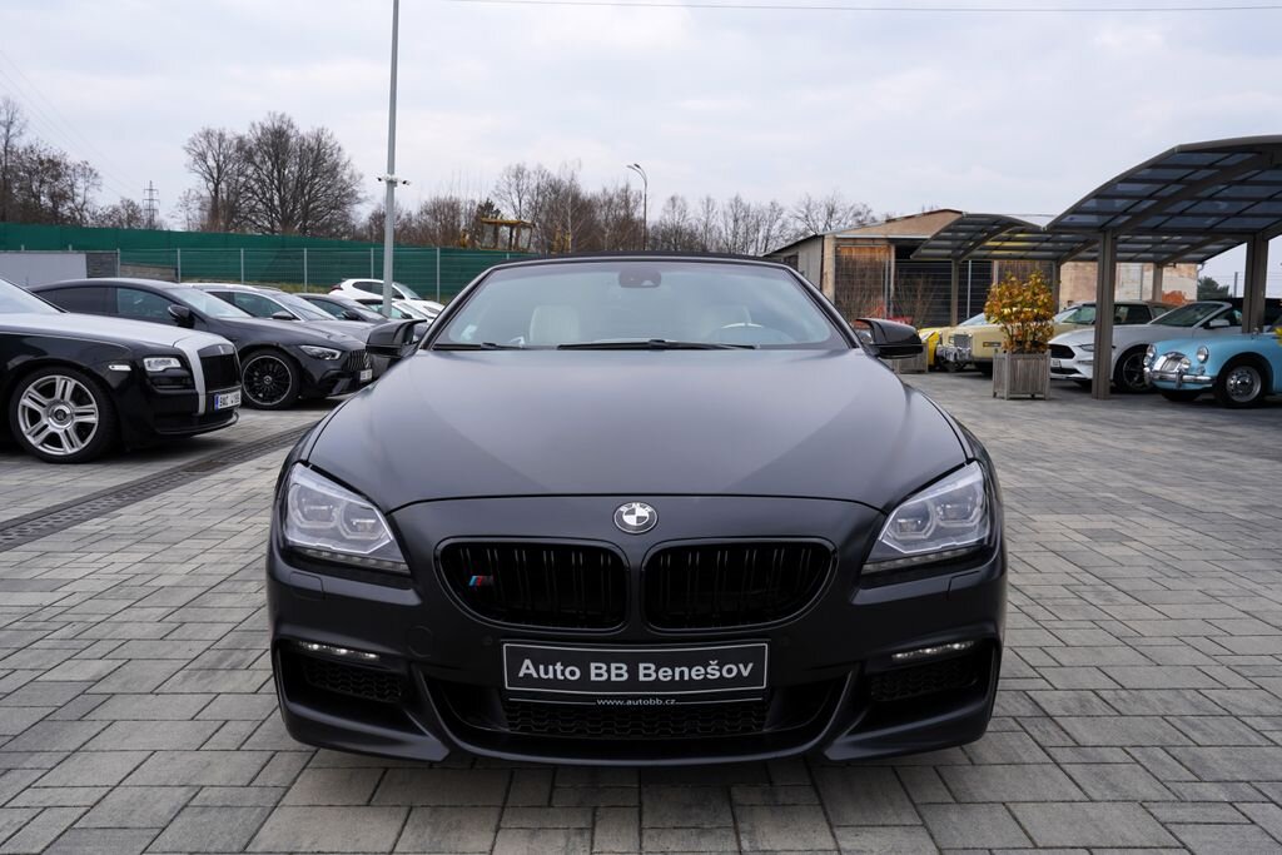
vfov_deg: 45.0
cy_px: 428
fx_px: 1033
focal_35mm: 29
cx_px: 641
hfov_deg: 63.7
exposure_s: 1/200
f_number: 7.1
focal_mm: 29
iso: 100
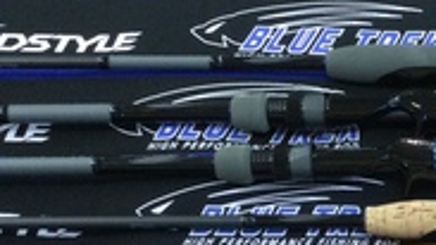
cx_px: 558
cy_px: 316
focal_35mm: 111
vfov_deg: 10.7
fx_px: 1283
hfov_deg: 18.1
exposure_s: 1/30
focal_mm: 3.3
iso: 50
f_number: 2.4
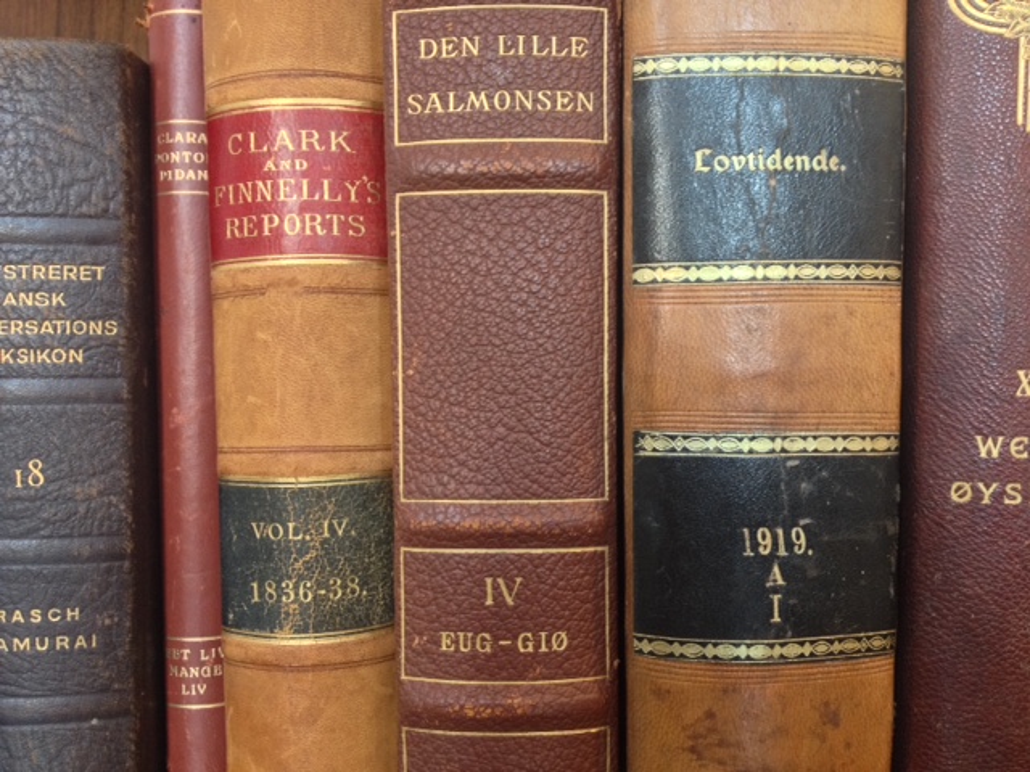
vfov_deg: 40.7
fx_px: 1041
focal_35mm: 35
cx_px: 515
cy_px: 386
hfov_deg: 52.6
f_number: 2.4
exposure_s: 1/20
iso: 160
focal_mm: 4.28
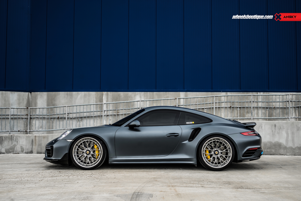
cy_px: 100
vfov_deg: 29.9
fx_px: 376
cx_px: 150
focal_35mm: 45
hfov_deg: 43.6
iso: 250
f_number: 6.3
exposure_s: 1/125
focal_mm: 45
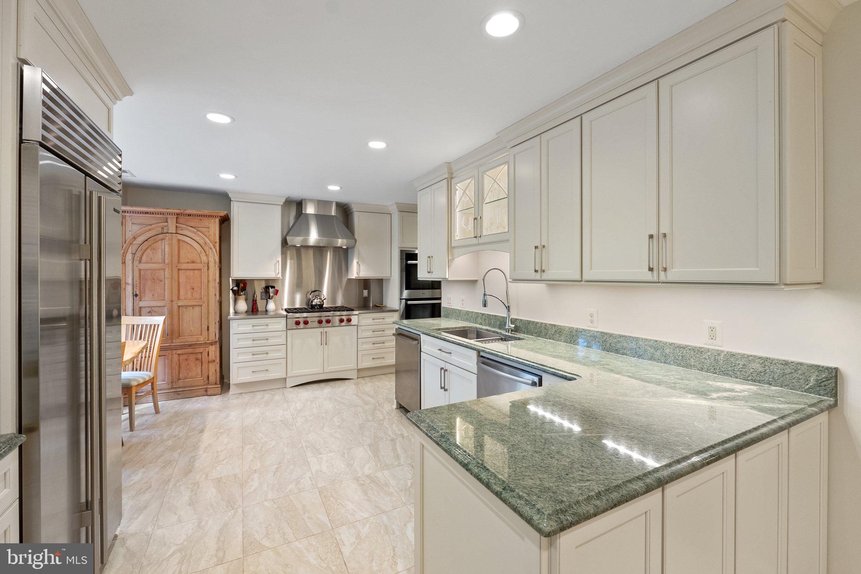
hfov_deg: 100.4
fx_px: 359
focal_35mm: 15
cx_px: 430
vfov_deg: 77.3
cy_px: 287
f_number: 8
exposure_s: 1/4
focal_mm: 10
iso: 800
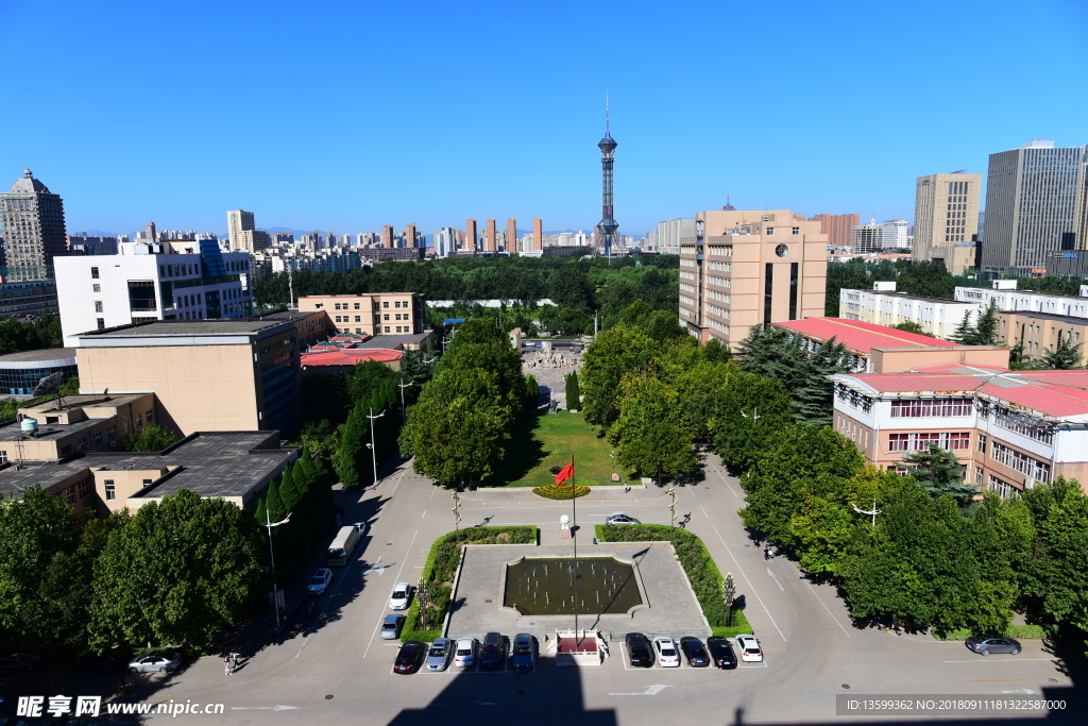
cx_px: 544
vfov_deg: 53.1
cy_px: 363
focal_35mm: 24
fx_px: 725
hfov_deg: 73.7
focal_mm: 24
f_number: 10
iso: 200
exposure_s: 1/400
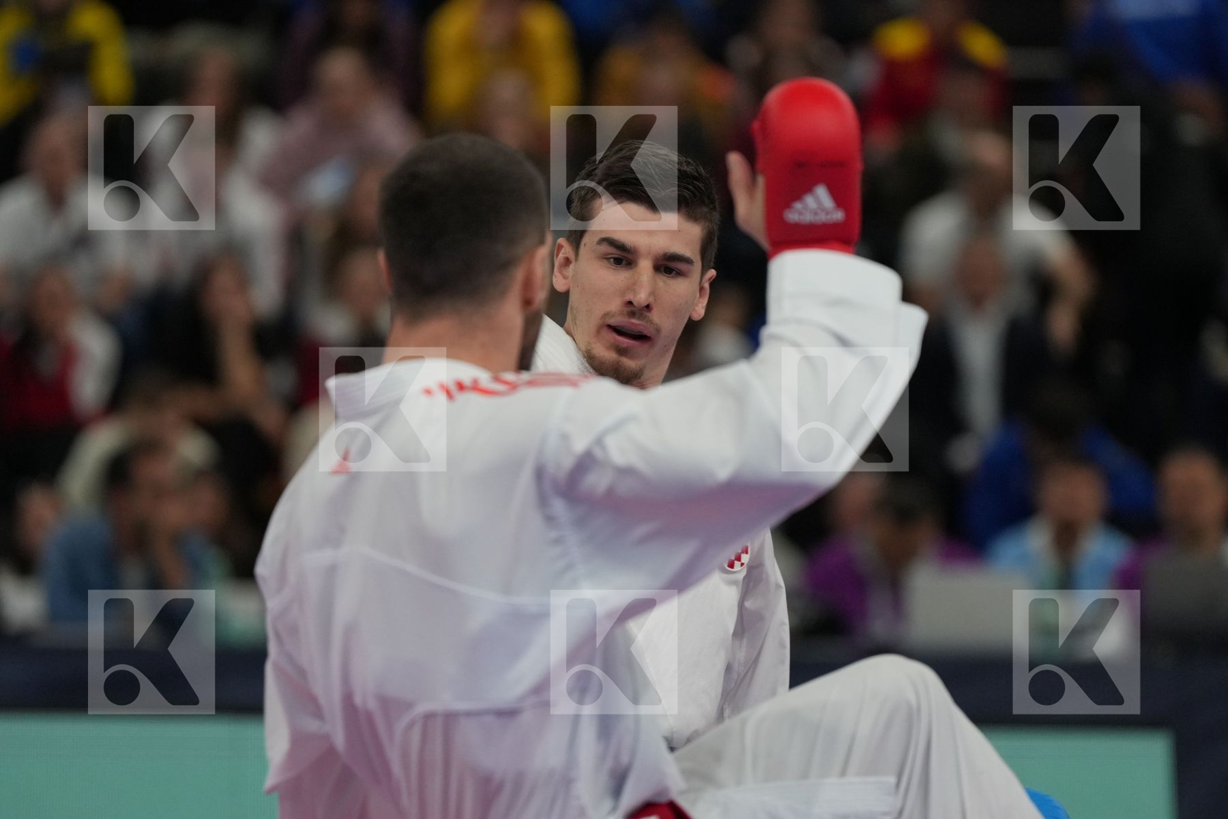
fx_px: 10233
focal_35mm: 300
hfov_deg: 6.9
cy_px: 410
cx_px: 614
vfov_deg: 4.6
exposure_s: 1/1000
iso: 1600
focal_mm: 200
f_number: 2.8
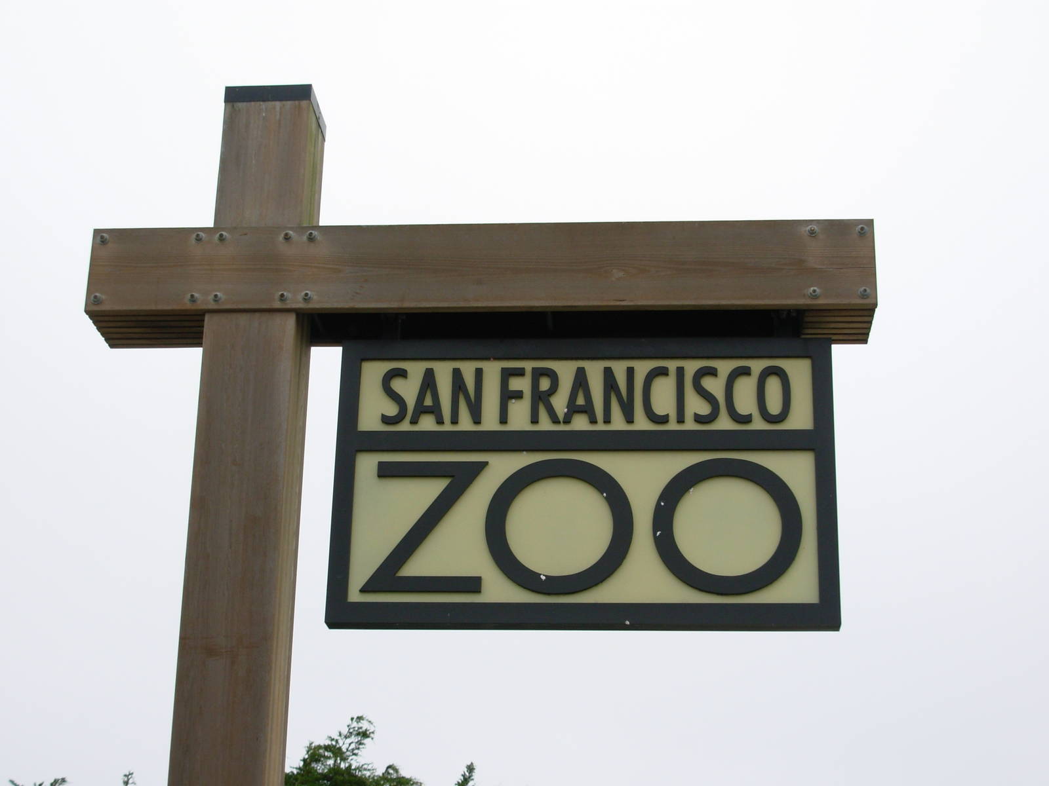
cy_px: 393
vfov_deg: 22.9
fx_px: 1939
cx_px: 524
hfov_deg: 30.3
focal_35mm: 64
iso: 50
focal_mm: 10.5
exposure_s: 1/704
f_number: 3.4
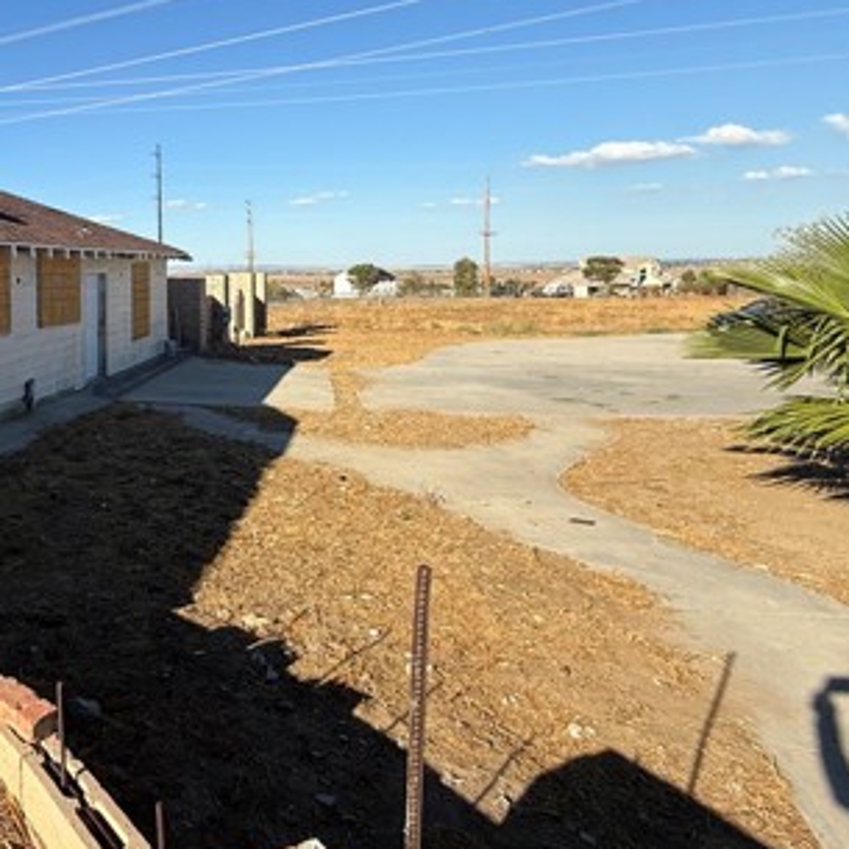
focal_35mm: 26
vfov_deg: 59.7
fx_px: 721
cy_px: 292
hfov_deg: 51.6
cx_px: 45
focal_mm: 2.22
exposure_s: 1/1698
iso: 50
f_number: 2.2
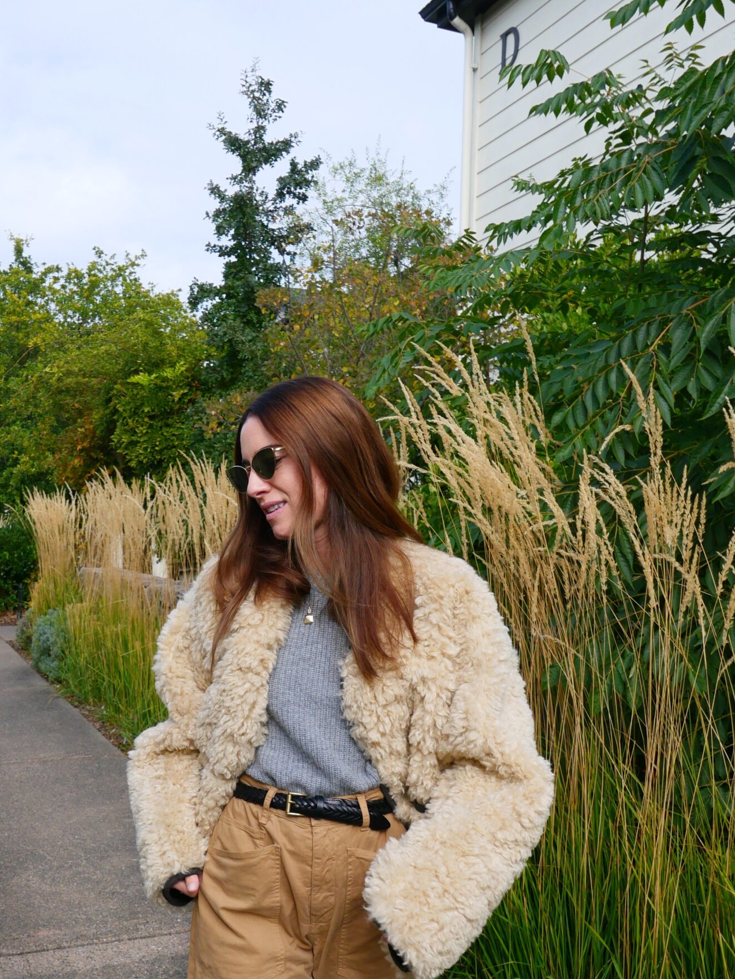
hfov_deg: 40.5
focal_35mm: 35
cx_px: 285
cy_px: 687
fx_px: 991
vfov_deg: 51.2
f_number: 5.6
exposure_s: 1/500
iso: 200
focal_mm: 10.9
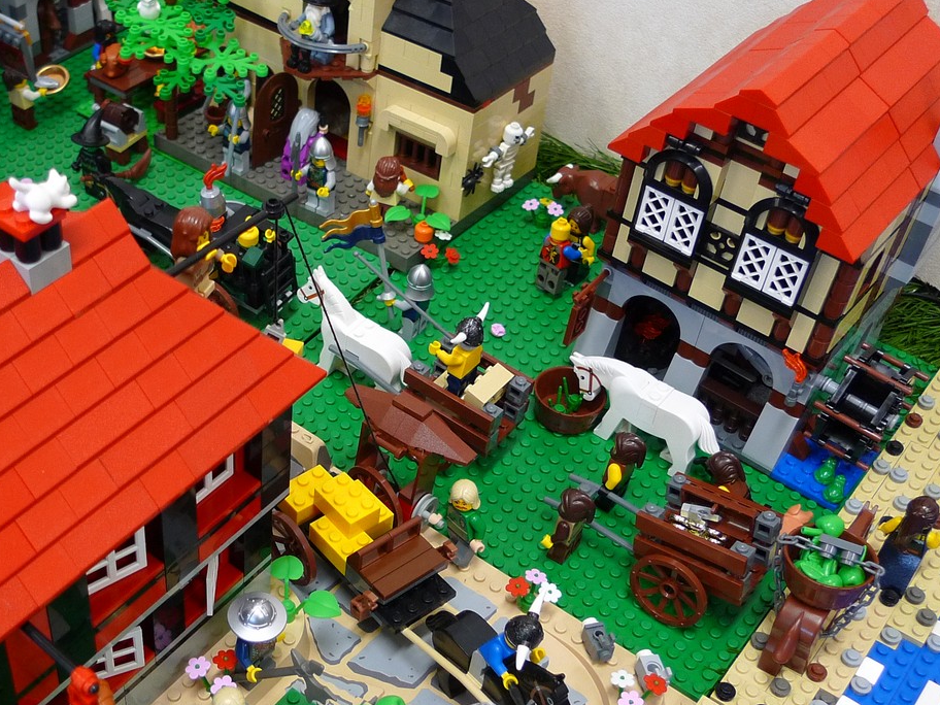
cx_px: 262
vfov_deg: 30.3
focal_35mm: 48
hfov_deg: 38.8
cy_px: 379
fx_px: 1303
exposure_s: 1/20
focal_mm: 6.3
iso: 200
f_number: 2.2
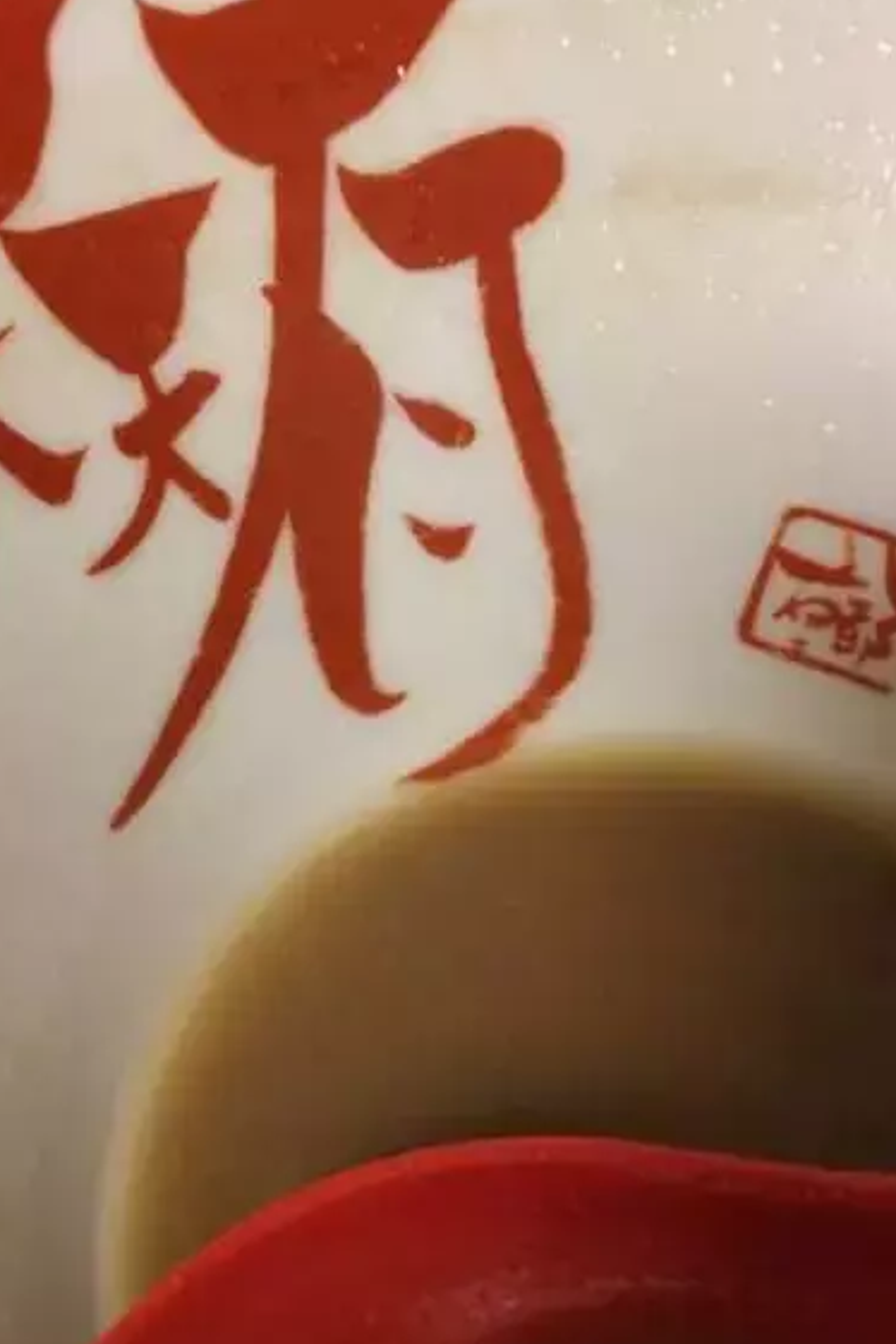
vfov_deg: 45.3
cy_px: 757
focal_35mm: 43
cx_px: 436
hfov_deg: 31.2
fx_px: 1605
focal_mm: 4.15
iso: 125
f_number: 2.2
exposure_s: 1/30
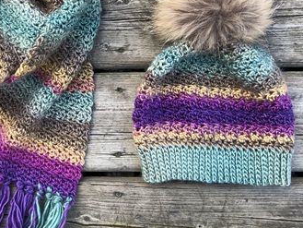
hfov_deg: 36.0
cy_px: 84
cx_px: 52
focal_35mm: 51
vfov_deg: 28.5
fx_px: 447
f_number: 1.8
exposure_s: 1/177
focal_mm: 3.99
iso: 20
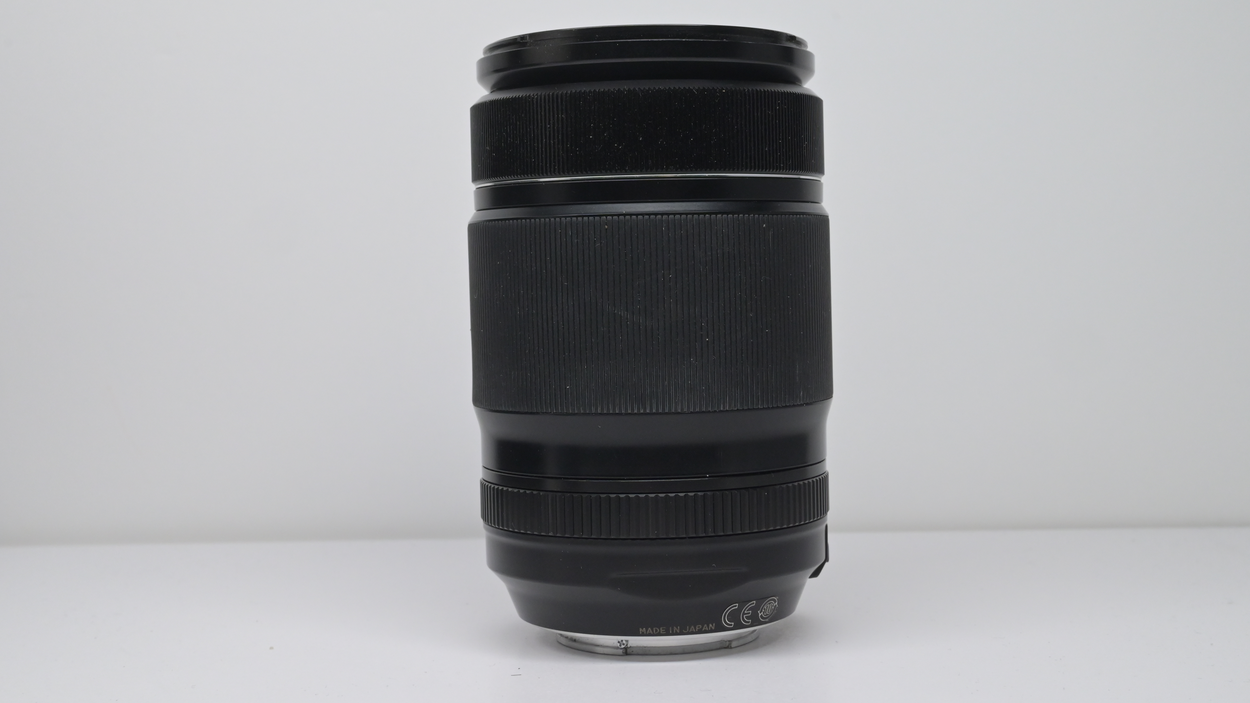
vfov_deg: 22.6
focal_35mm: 53
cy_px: 319
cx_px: 660
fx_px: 1757
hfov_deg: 39.2
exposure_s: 1/160
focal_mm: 40
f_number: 13
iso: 2000
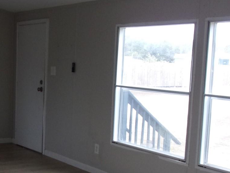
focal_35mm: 65
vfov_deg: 22.4
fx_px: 432
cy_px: 125
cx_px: 67
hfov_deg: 29.5
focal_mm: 4.3
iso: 80
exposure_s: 1/38
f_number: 3.3
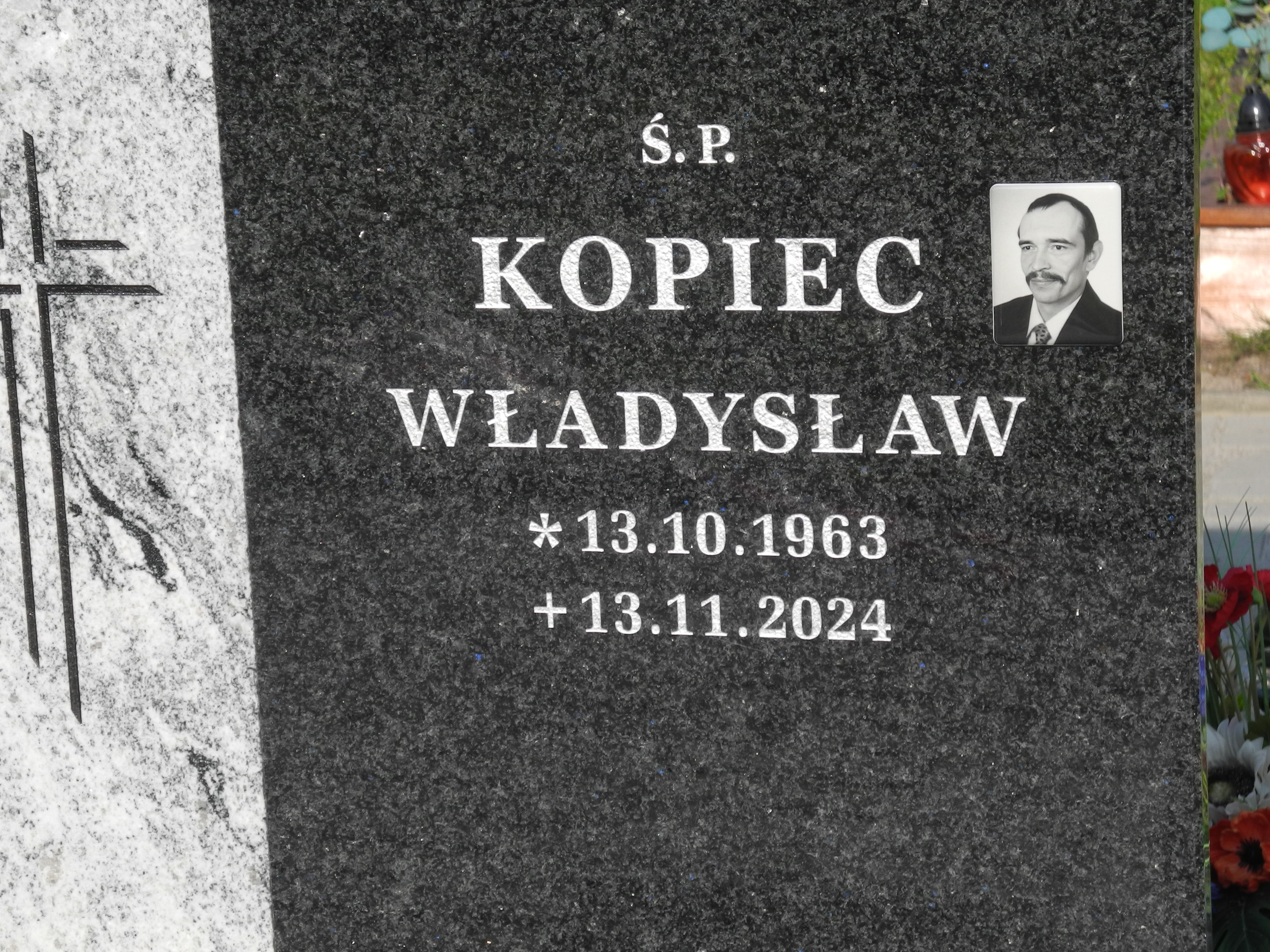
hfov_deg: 18.2
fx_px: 3962
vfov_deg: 13.7
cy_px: 409
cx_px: 568
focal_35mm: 108
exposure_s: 1/800
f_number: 4.5
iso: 100
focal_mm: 20.1
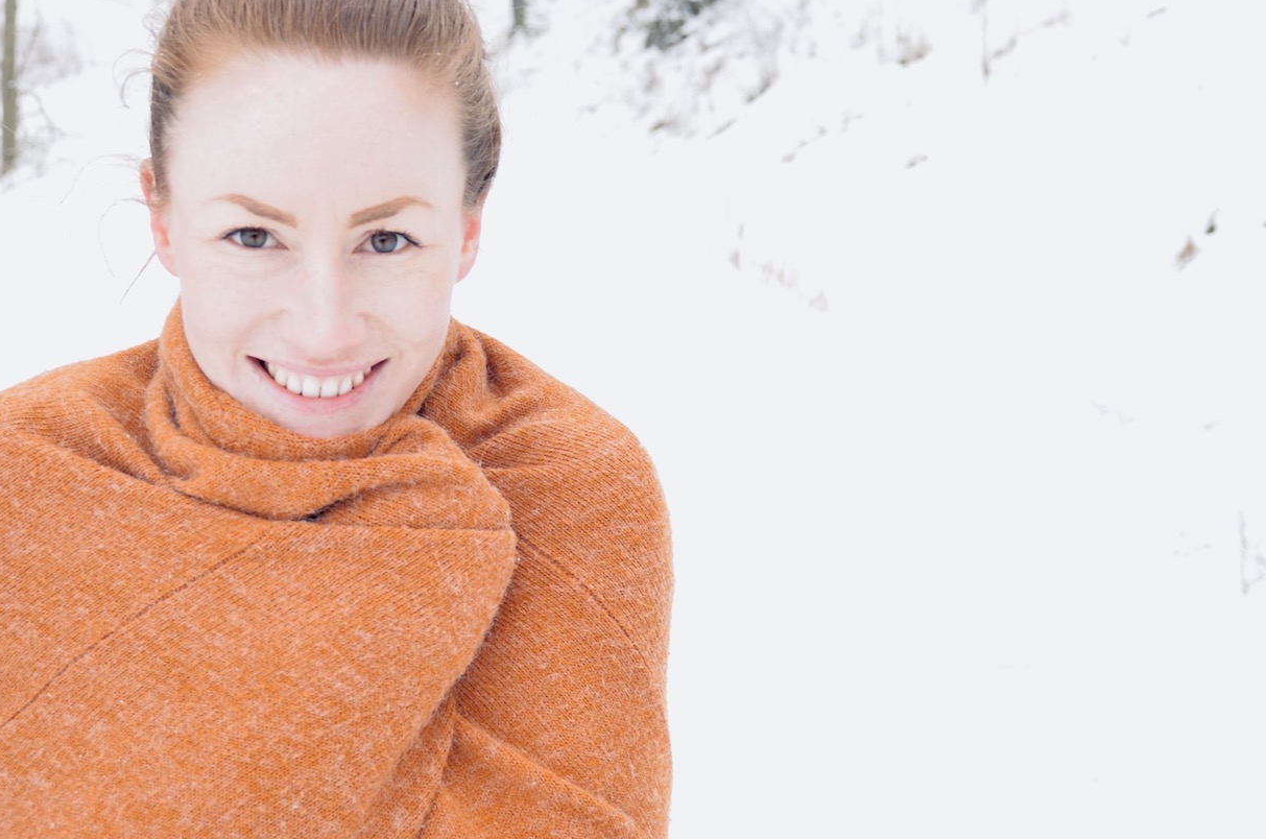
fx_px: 2170
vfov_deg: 21.8
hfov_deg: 32.5
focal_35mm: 62
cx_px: 539
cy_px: 311
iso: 100
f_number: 4.5
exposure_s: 1/200
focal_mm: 25
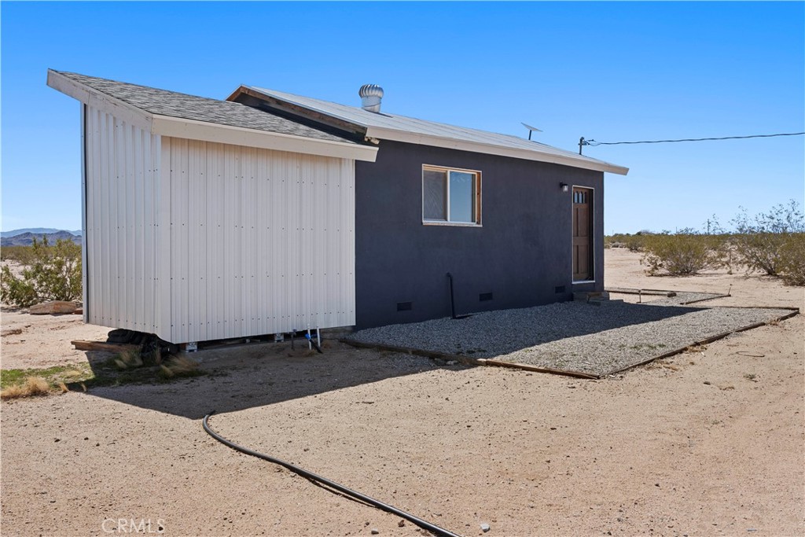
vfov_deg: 45.0
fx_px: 649
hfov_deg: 63.7
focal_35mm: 29
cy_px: 268
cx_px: 402
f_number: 11
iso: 400
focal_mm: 29
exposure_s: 1/200
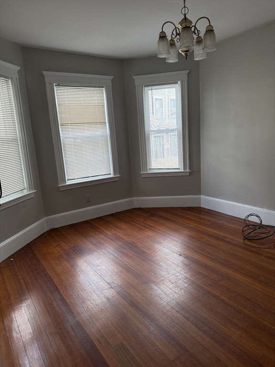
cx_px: 138
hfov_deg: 56.8
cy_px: 184
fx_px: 254
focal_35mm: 24
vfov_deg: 71.6
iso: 200
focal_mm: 6.76
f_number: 1.78
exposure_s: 1/230
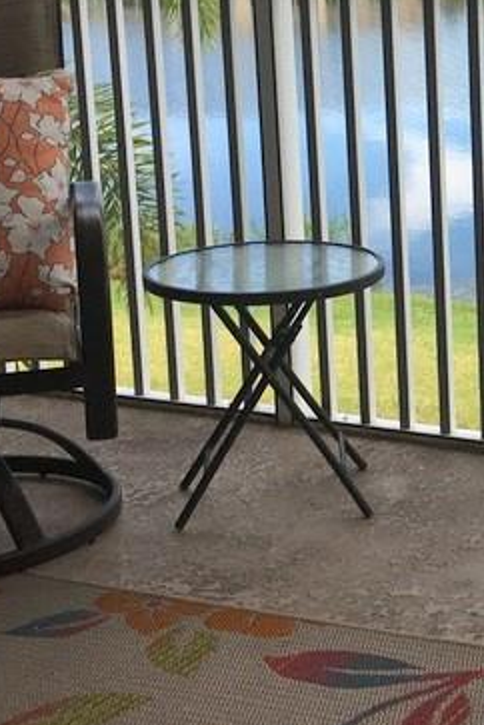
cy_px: 182
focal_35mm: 85
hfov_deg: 15.1
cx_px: 678
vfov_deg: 23.7
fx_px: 1714
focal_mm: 4.15
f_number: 2.2
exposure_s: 1/630
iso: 25
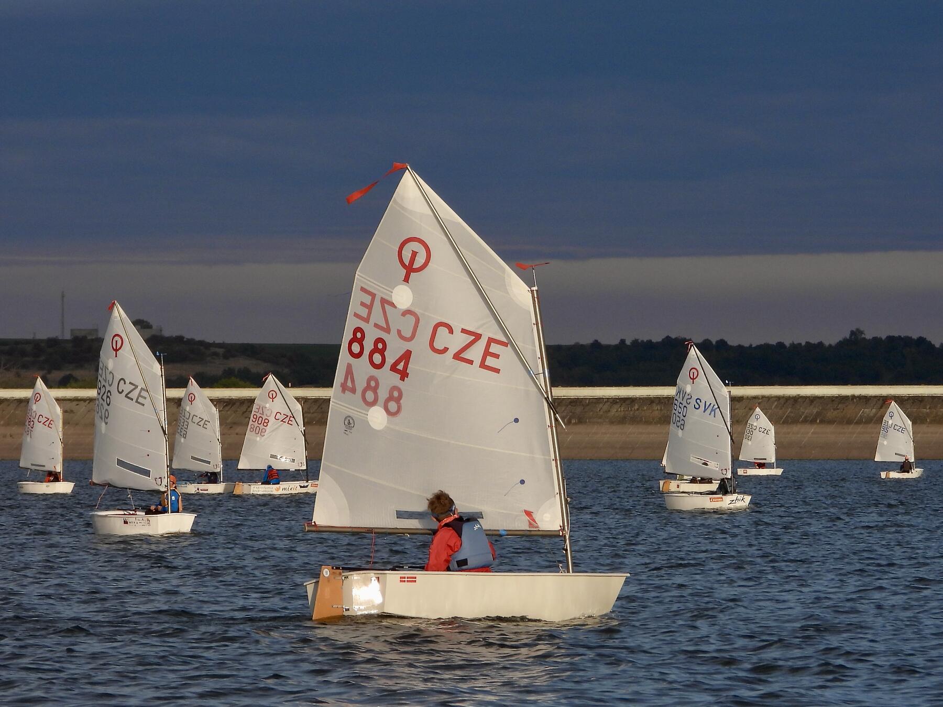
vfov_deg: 6.3
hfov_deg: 8.4
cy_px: 354
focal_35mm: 235
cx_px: 472
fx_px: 6402
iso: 100
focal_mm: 42.2
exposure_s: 1/1000
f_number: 4.5
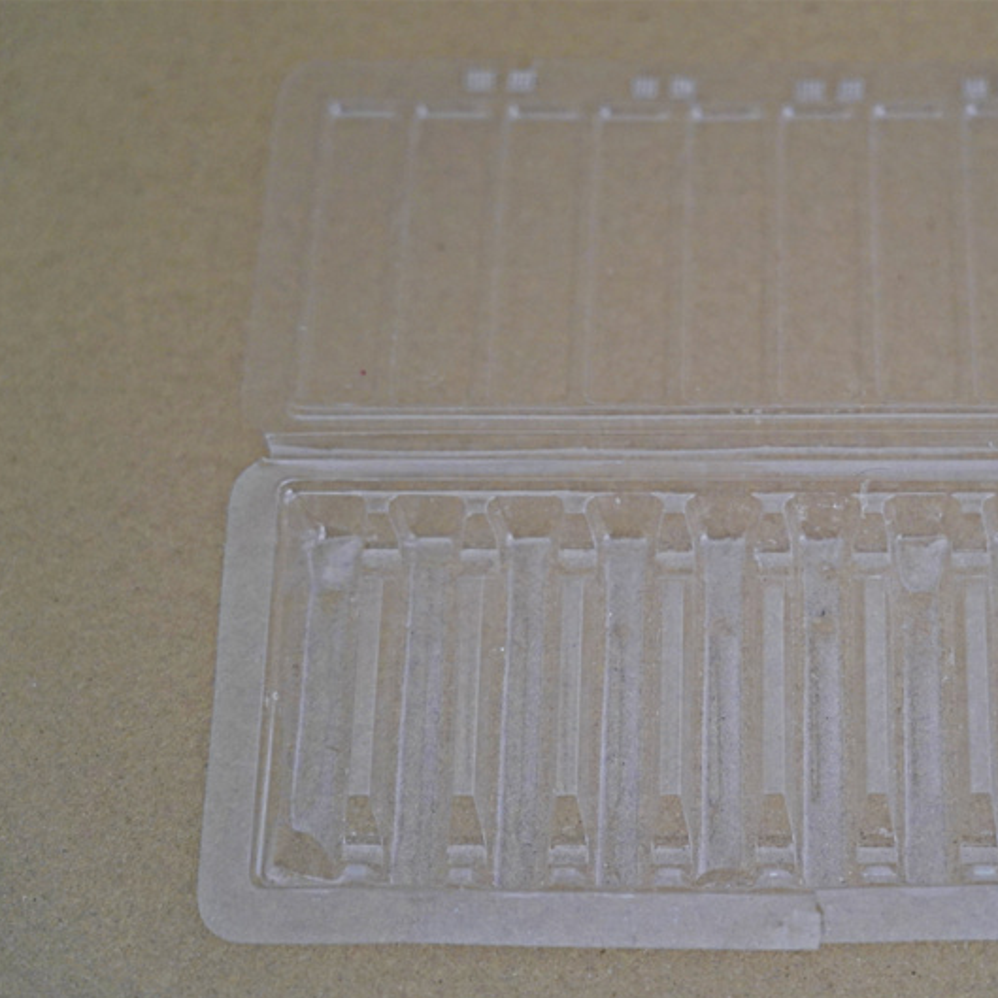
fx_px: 3229
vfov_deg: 17.6
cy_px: 501
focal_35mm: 99
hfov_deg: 17.5
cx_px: 745
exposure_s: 1/25
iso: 1600
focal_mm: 77
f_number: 4
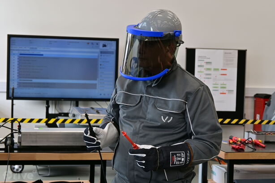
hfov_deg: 27.0
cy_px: 92
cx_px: 138
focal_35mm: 75
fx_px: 573
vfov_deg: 18.2
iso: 220
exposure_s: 1/80
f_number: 6.3
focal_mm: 50
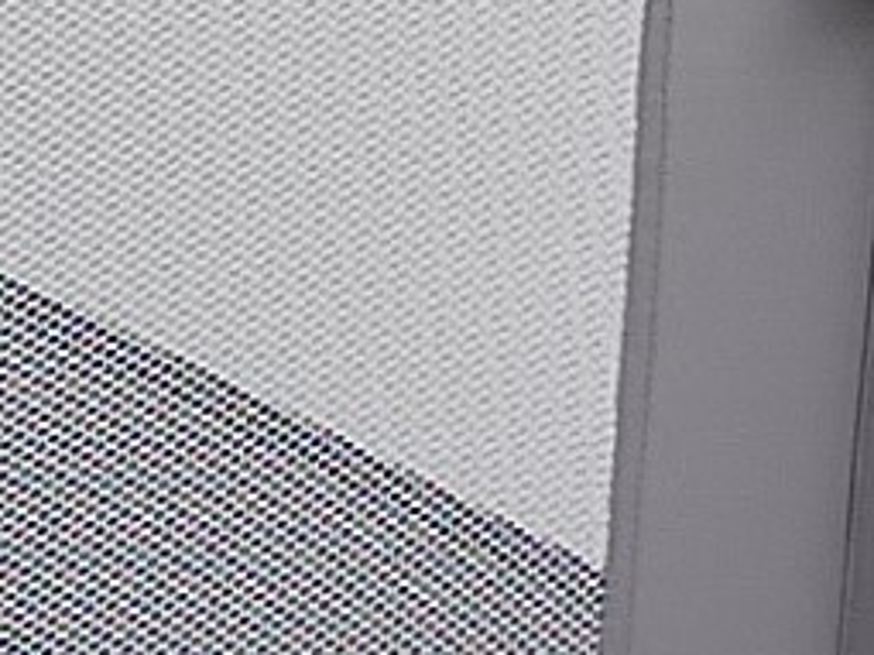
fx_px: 9287
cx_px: -1647
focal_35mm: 368
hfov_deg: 5.1
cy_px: 122
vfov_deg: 4.0
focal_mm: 5.52
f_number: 1.9
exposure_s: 1/100
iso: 422
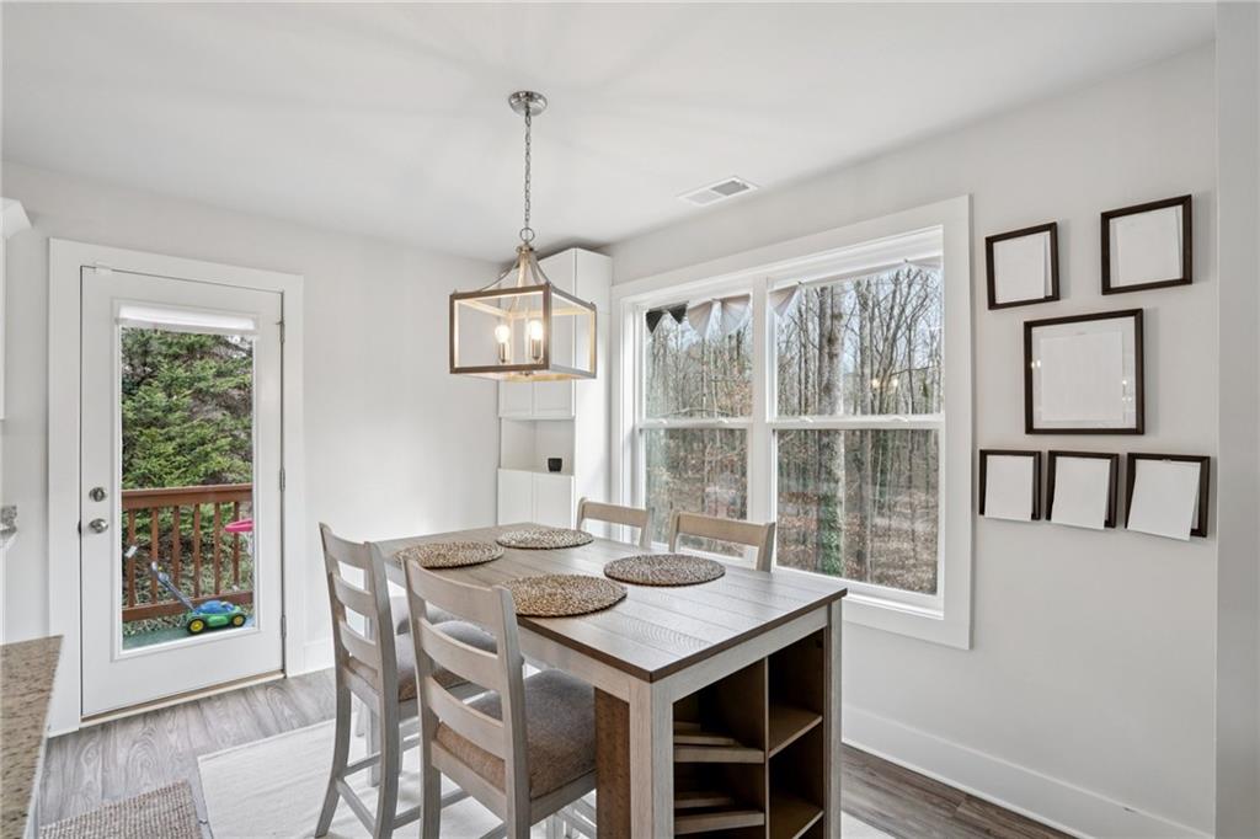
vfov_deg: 73.7
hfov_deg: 96.8
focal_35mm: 16
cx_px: 630
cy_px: 420
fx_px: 560
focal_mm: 16
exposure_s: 1/30
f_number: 8
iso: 400
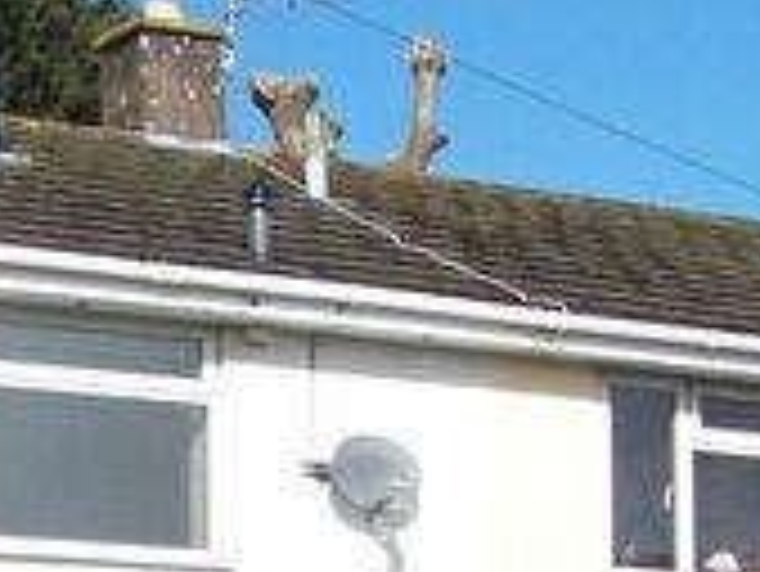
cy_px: 745
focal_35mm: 149
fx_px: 3274
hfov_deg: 13.1
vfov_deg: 9.8
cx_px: 90
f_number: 4
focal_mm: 5.85
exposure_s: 1/800
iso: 66
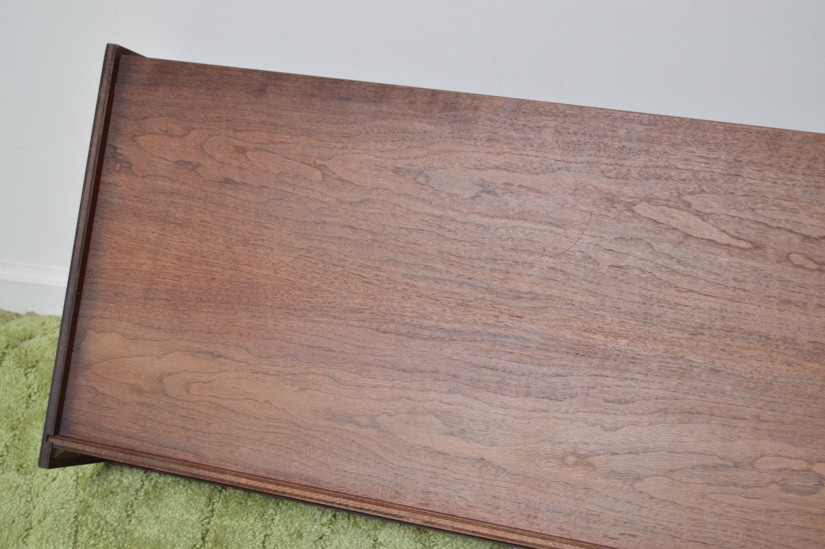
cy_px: 274
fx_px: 1374
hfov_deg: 33.4
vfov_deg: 22.6
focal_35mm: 60
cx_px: 412
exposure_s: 1/80
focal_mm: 40
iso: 800
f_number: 5.6
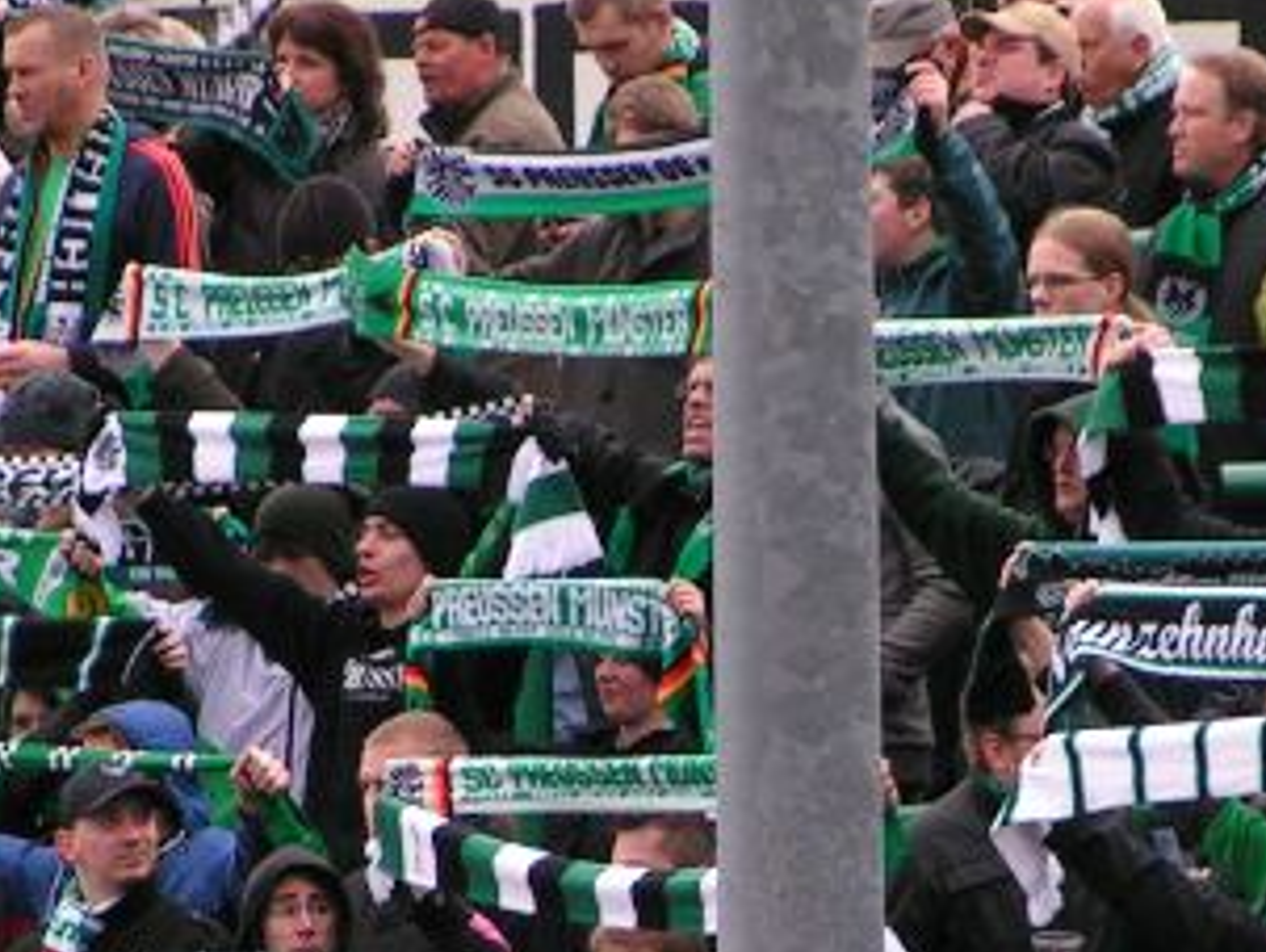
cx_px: 796
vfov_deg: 2.2
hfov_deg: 2.9
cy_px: 675
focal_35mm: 685
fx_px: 25072
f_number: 3.5
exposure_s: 1/320
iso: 100
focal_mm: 39.6
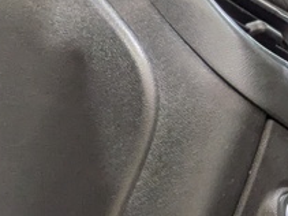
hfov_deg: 16.2
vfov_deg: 21.0
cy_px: 205
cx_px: 657
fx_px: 565
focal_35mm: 68
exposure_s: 1/25
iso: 57
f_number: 2.2
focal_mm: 1.83
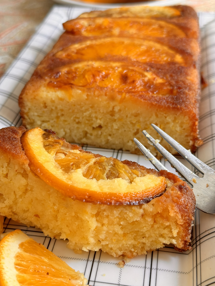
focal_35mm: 48
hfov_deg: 30.3
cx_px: 108
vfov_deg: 39.7
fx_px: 398
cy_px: 143
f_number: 1.78
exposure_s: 1/60
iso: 125
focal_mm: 6.76
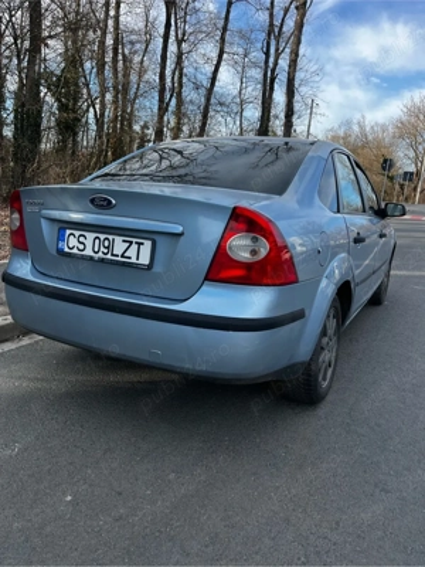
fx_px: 426
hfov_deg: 53.1
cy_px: 284
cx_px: 212
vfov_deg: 67.3
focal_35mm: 26
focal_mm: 5.1
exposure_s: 1/746
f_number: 1.6
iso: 50
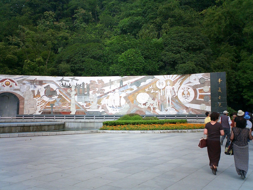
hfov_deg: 50.1
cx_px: 126
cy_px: 95
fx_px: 270
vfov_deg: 38.7
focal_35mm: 37
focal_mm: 5.6
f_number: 3.5
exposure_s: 1/320
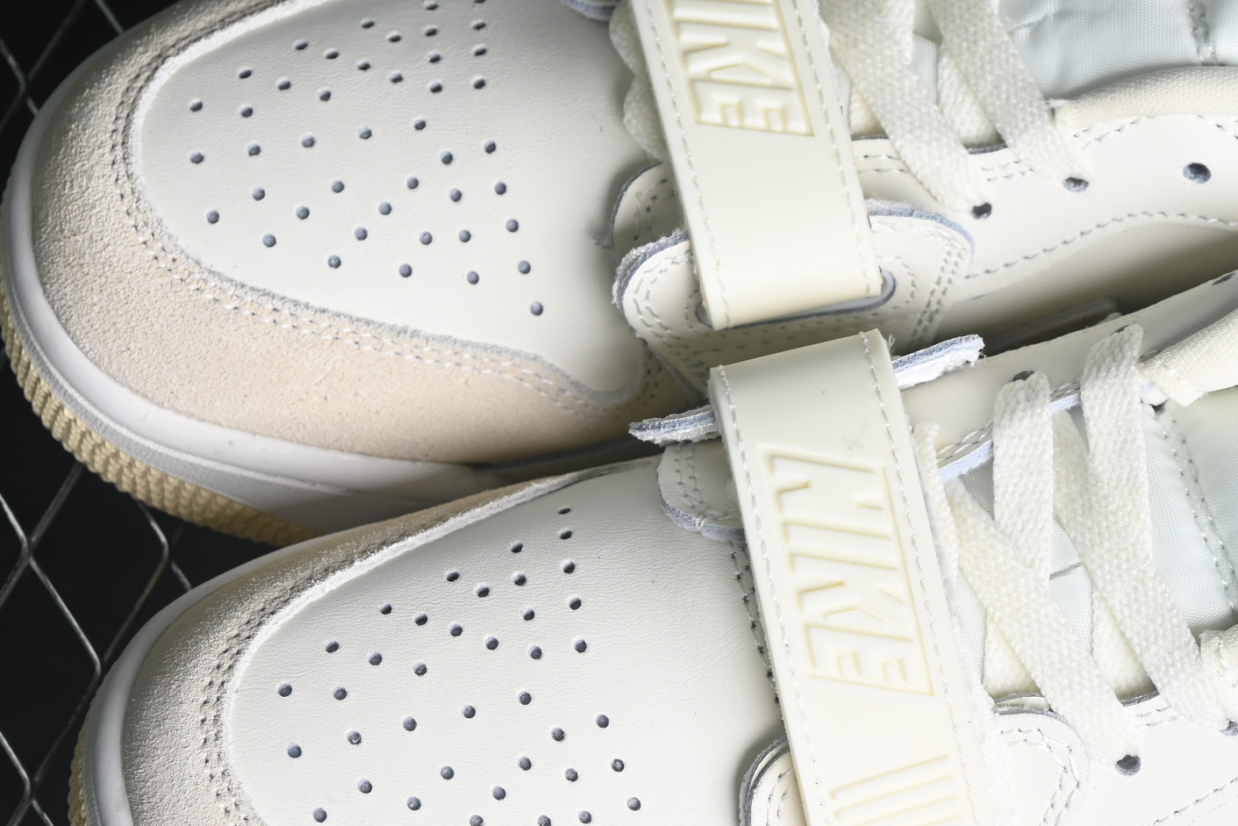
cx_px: 977
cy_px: 420
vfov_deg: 9.3
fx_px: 5090
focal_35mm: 148
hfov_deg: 13.8
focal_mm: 50
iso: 160
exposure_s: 1/80
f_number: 7.1
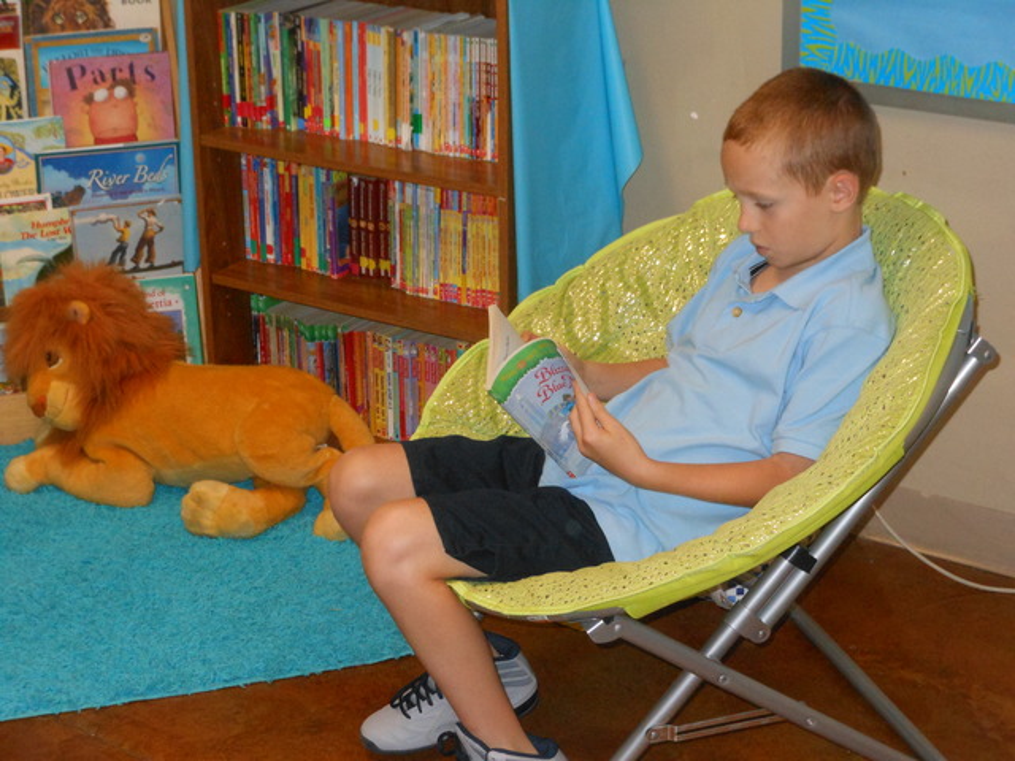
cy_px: 380
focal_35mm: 63
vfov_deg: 23.3
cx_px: 508
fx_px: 1847
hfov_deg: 30.7
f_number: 5
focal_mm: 11.2
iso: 500
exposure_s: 1/60
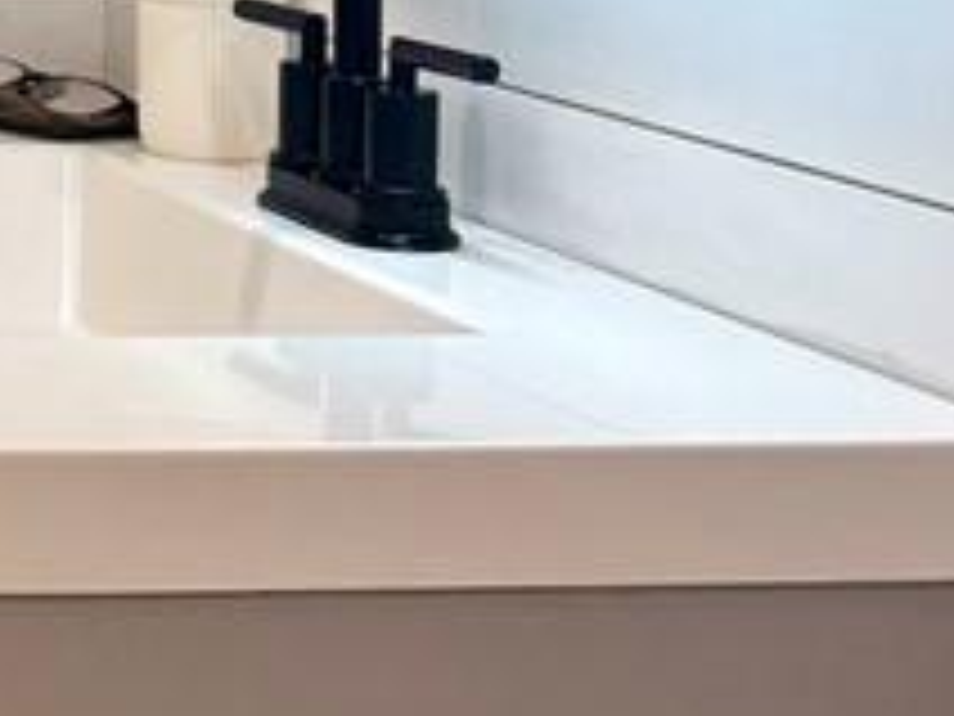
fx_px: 3197
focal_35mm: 116
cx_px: -954
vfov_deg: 12.3
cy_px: -239
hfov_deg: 14.2
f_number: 1.78
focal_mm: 6.76
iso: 160
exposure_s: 1/120
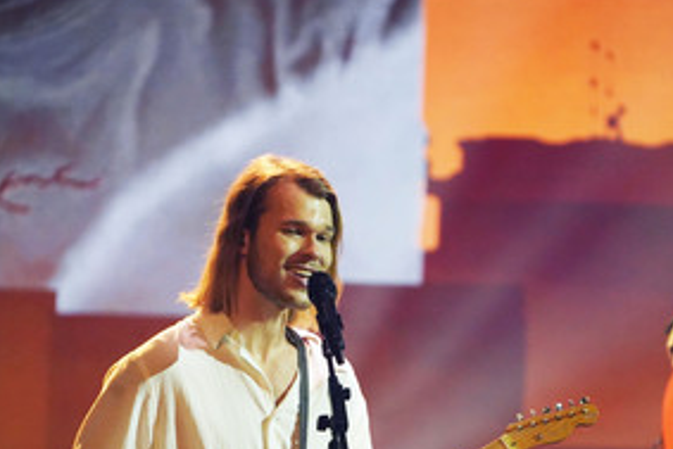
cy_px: 344
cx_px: 379
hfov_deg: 2.7
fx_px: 14308
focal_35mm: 765
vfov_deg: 1.8
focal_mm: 481
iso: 6400
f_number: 6.3
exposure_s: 1/160
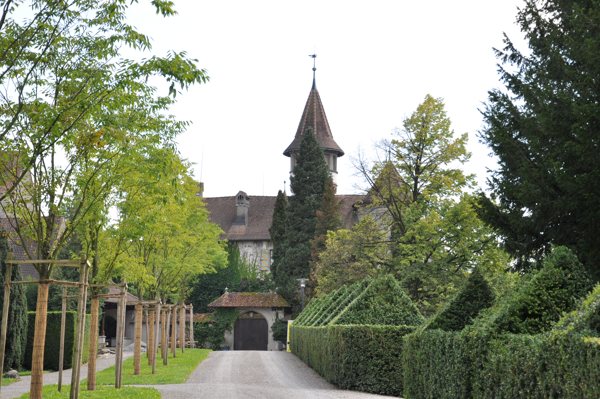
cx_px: 300
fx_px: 1448
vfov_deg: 15.7
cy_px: 200
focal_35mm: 87
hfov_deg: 23.4
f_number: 8
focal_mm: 58
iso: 200
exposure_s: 1/250
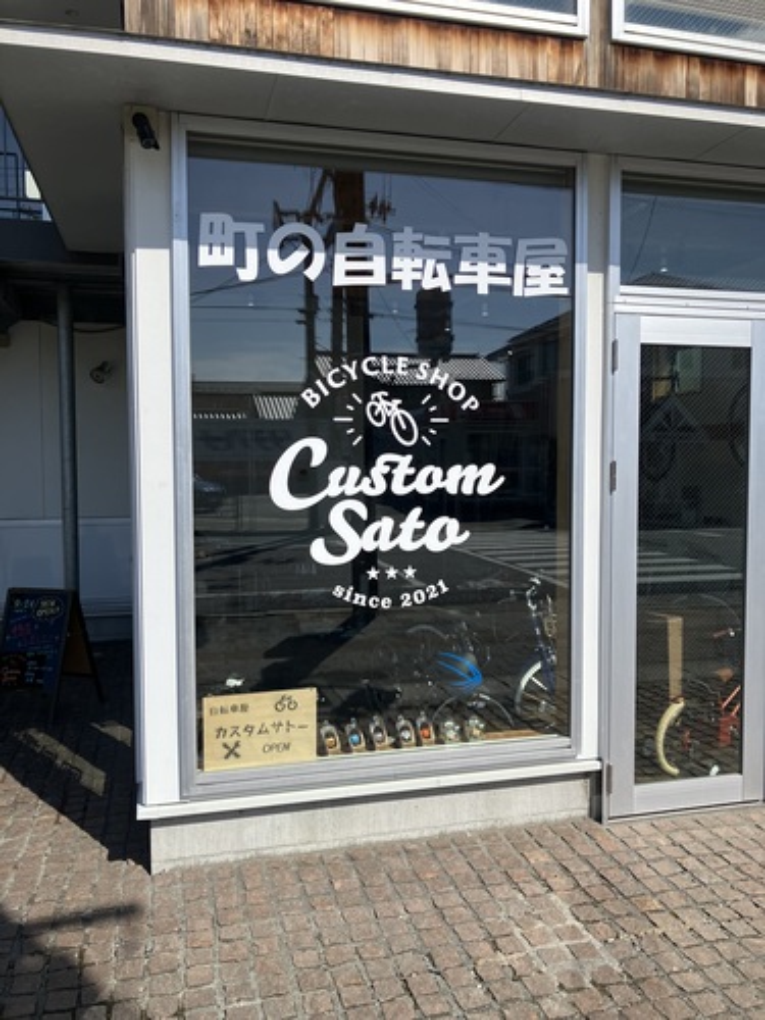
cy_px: 510
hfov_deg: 49.7
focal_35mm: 28
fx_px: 825
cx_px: 382
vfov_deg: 63.4
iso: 32
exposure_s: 1/3247
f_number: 1.8
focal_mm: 3.99
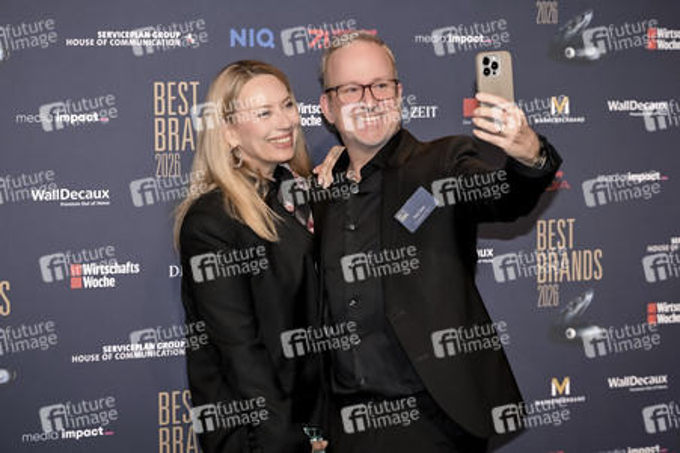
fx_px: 1416
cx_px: 340
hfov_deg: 27.0
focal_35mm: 75
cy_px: 226
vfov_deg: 18.2
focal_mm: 75
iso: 800
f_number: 4.5
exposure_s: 1/200
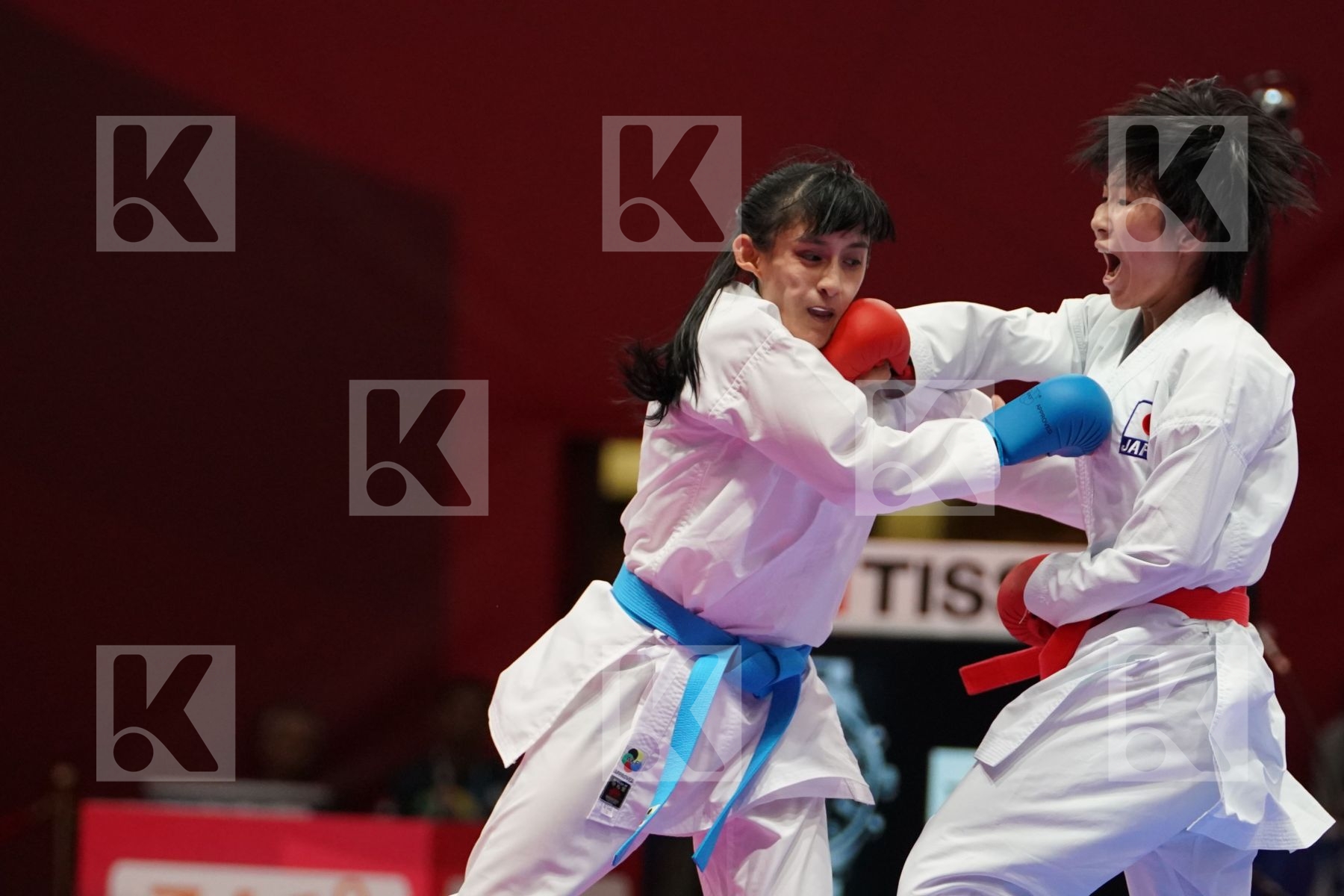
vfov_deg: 4.2
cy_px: 448
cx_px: 672
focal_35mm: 324
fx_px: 12095
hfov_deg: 6.4
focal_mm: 216
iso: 3200
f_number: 4
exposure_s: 1/1000
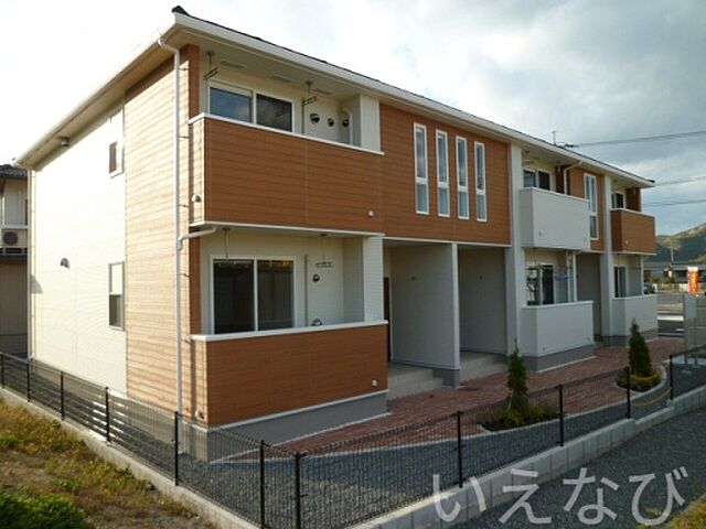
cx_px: 353
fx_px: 510
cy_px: 264
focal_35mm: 25
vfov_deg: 54.9
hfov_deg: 69.4
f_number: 4
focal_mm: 4.5
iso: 80
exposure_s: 1/200
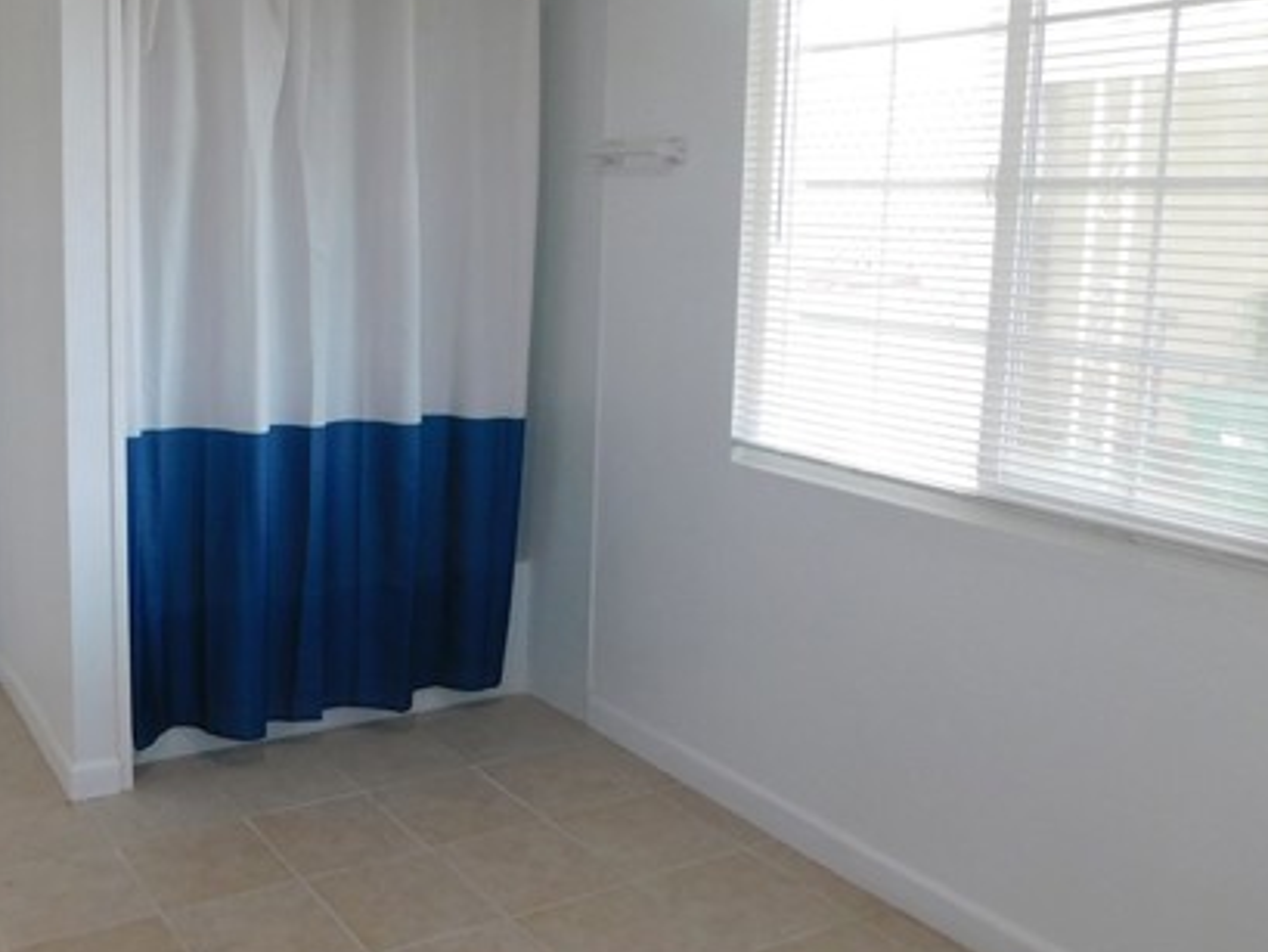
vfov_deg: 39.6
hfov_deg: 49.2
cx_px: 310
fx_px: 1319
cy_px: 397
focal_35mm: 36
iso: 125
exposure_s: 1/40
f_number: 3
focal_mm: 4
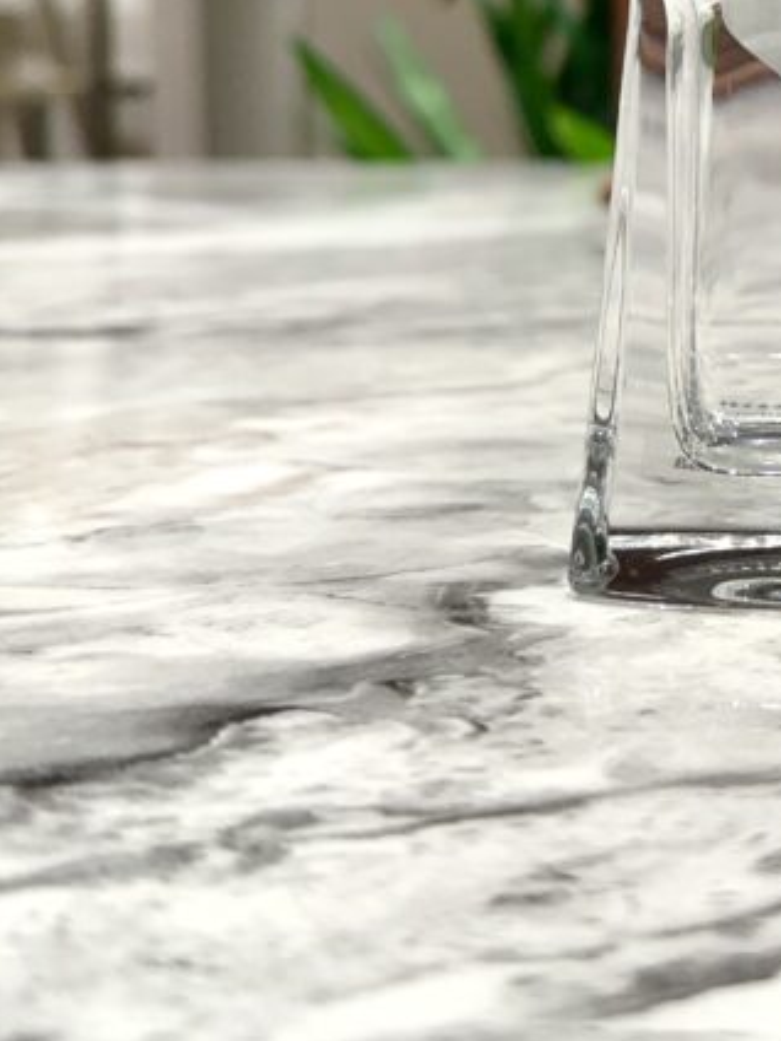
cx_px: 818
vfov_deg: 32.5
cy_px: 231
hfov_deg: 23.9
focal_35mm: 58
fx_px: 1745
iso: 200
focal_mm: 6.86
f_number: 1.78
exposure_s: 1/100
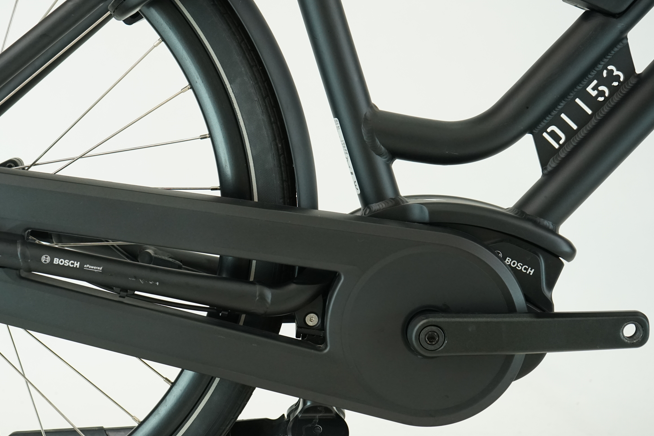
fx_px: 1035
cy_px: 228
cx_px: 235
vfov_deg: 23.8
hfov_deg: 34.8
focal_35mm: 57
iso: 1600
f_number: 5.6
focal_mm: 44
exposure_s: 1/200
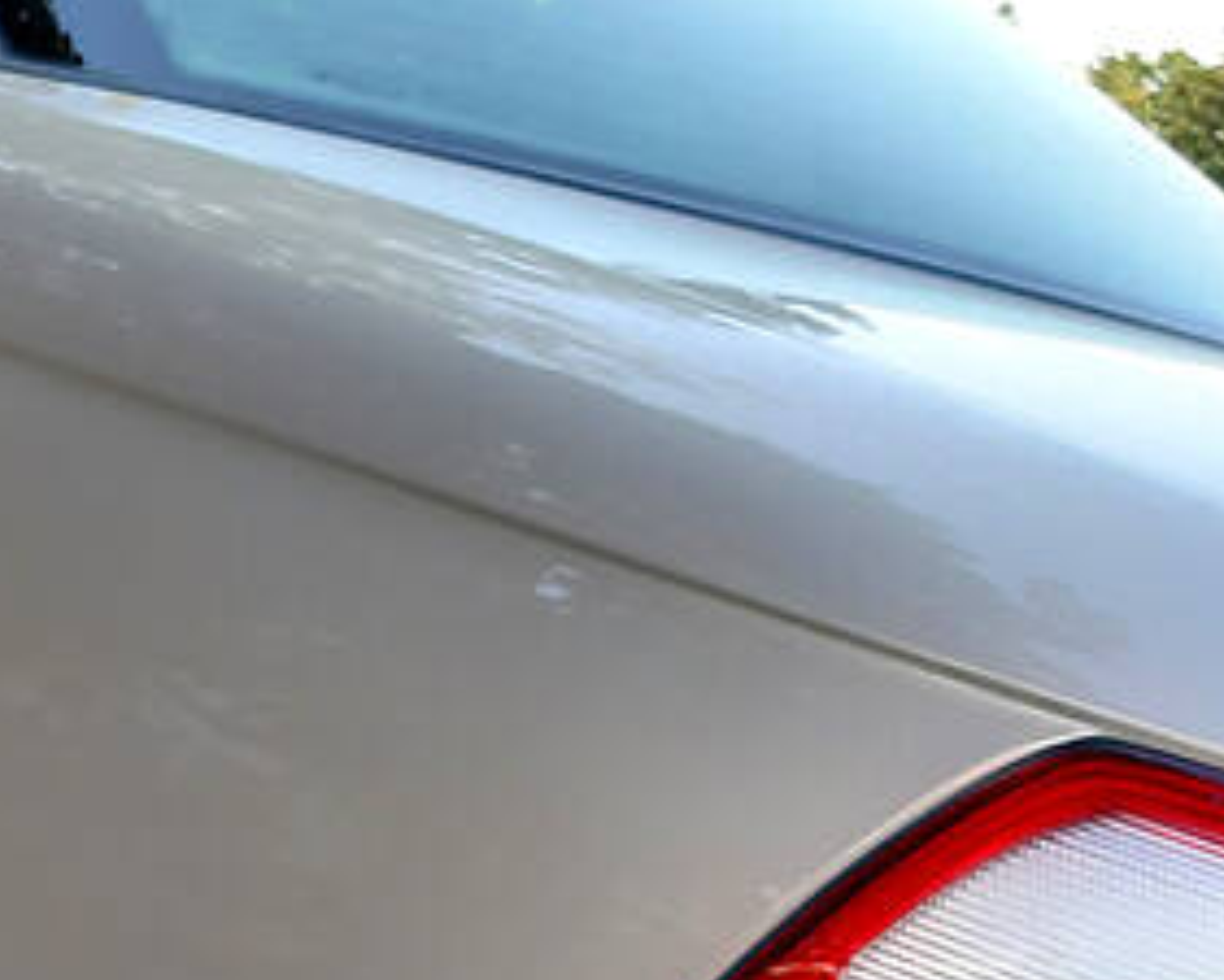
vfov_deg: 20.4
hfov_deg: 23.0
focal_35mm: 75
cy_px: 392
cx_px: -301
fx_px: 2718
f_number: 1.7
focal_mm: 3.9
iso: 40
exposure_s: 1/129
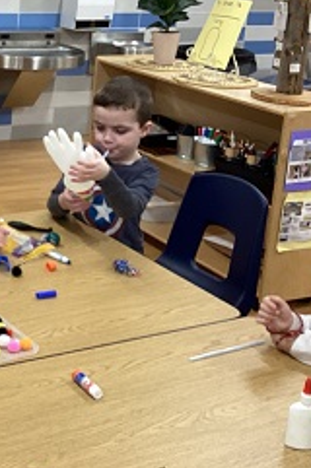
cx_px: -51
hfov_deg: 19.2
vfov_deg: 29.8
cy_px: 135
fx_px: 871
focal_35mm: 67
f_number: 2.4
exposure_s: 1/60
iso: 160
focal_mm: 3.3
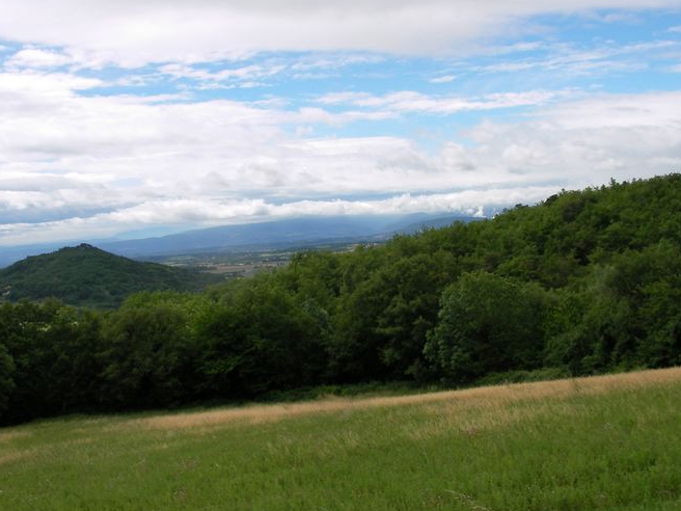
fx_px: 984
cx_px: 319
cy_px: 236
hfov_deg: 38.2
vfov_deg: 29.1
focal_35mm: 50
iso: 50
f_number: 5.6
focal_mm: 6.3
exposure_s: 1/427
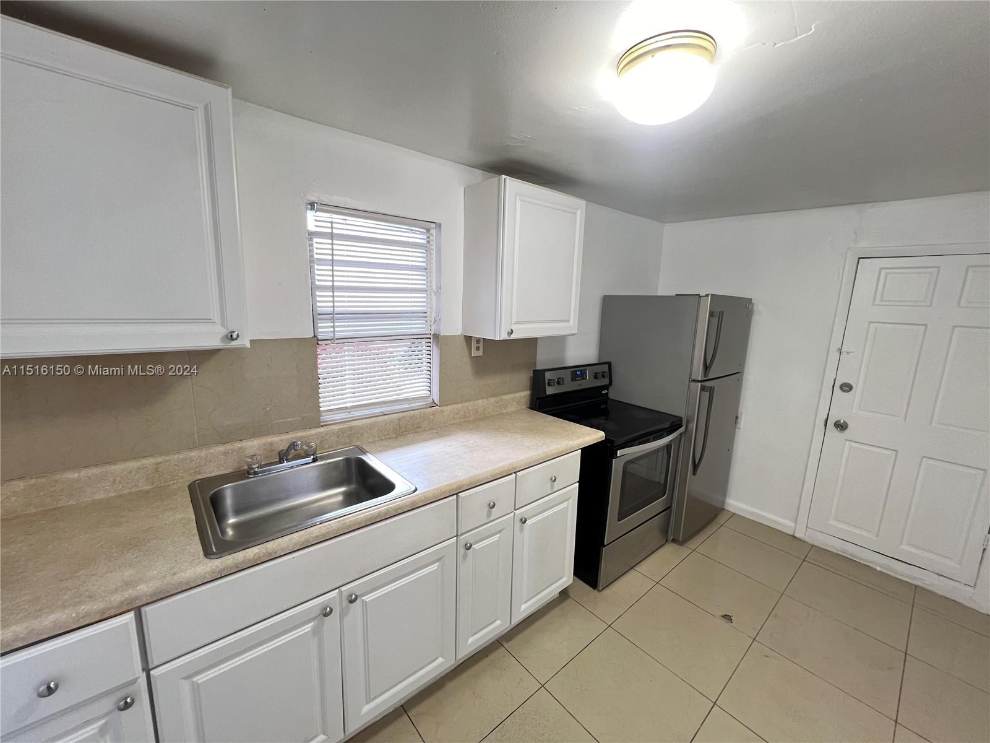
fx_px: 372
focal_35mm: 13
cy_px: 372
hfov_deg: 106.2
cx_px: 495
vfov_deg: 89.9
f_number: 1.8
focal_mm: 1.57
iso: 320
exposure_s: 1/60
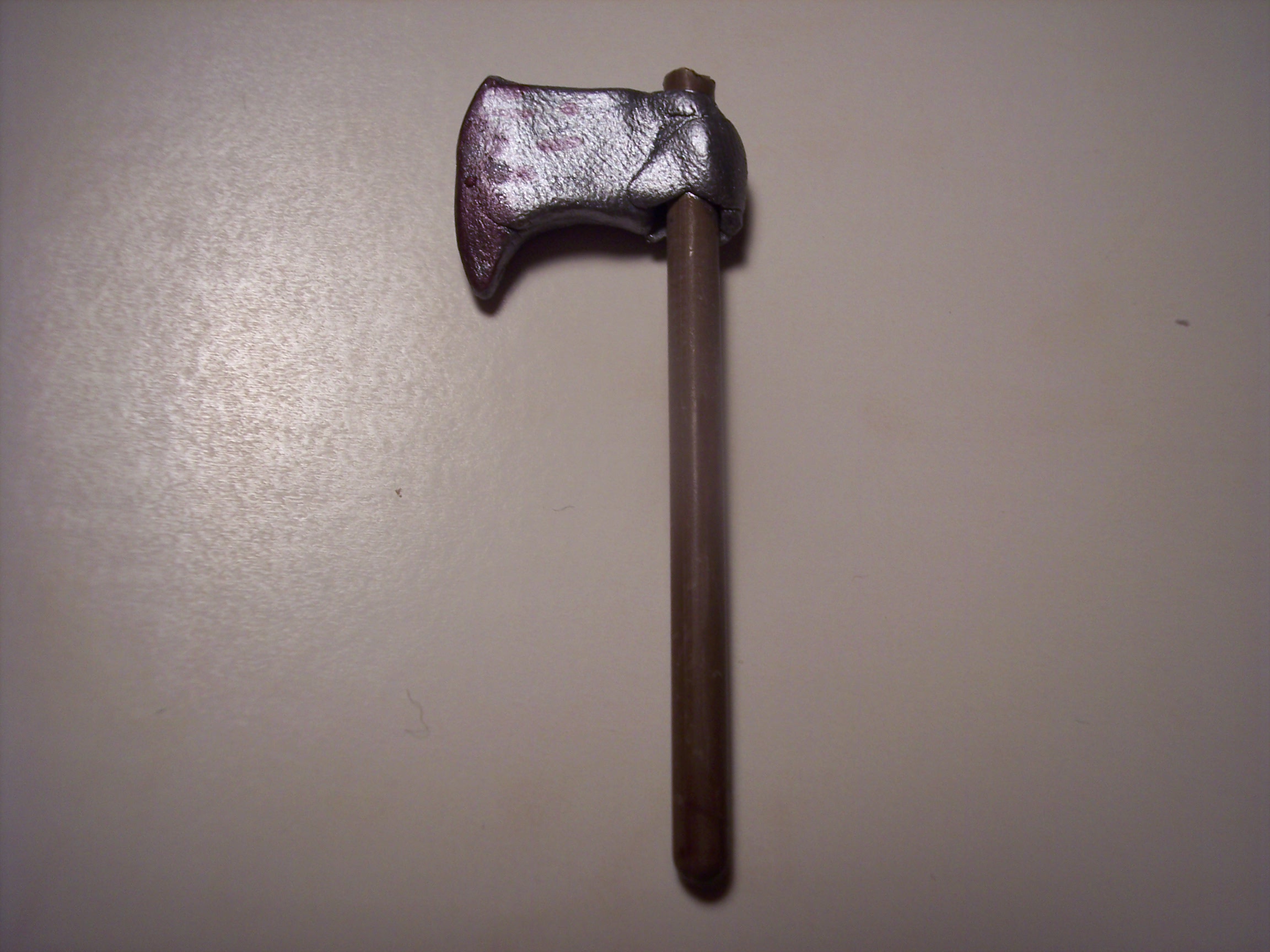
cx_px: 635
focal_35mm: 39
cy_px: 476
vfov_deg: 36.8
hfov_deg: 47.9
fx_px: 1431
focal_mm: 8
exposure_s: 1/60
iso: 100
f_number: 3.4
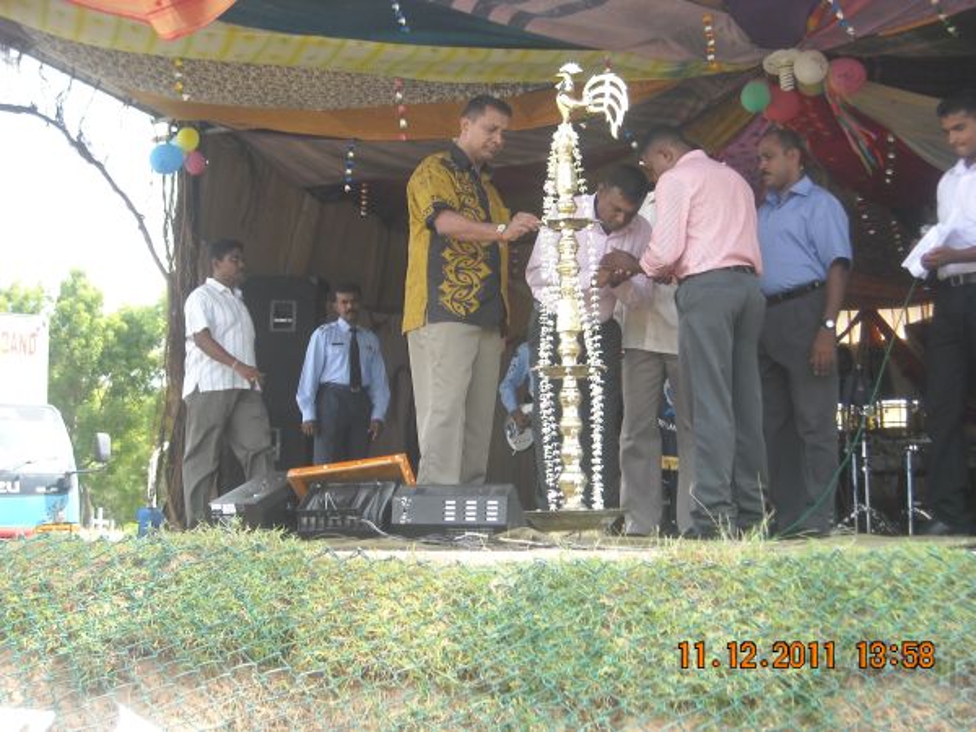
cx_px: 488
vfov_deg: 24.0
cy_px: 366
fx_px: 1720
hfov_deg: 31.7
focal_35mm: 61
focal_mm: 9.87
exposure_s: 1/76
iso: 64
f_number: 3.5
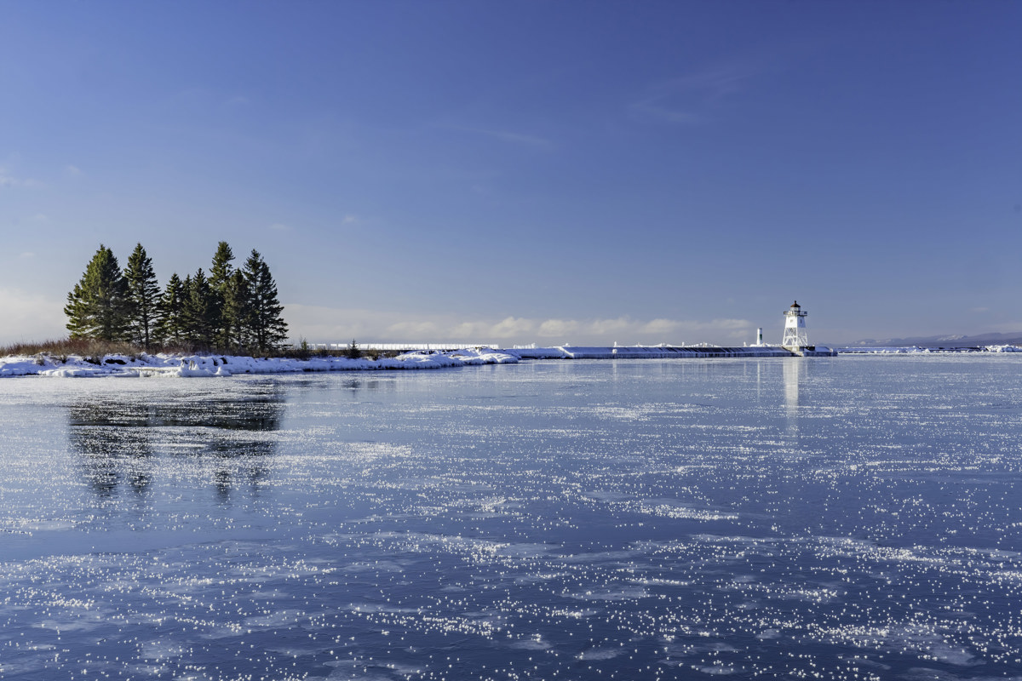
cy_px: 340
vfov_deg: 27.3
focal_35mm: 50
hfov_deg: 40.0
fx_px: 1405
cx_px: 511
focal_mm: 33
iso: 250
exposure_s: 1/50
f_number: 18
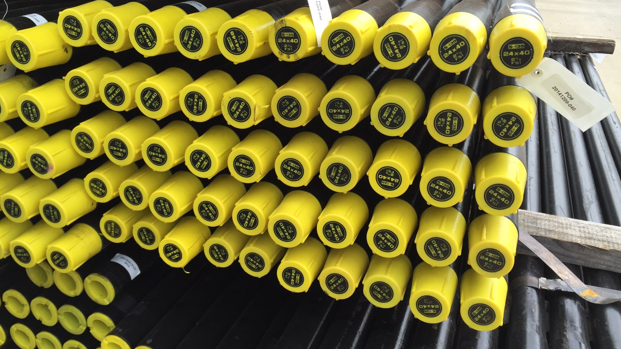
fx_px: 527
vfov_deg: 36.6
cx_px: 312
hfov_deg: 61.0
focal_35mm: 32
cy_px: 158
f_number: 2.2
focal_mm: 4.15
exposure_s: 1/455
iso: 32
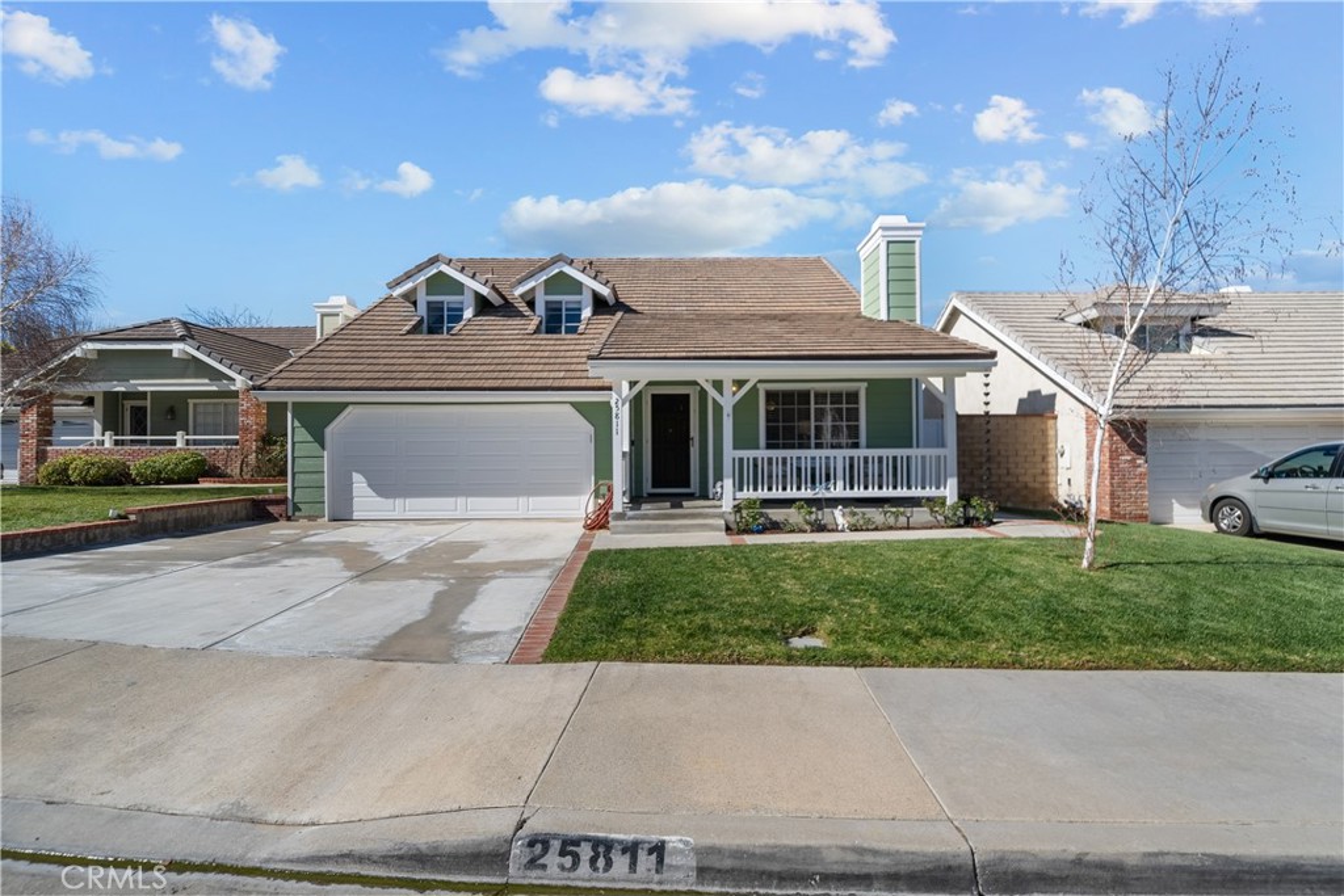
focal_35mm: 15
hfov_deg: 100.4
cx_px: 672
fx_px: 560
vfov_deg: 77.3
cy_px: 448
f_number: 9
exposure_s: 1/320
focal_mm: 15
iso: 125
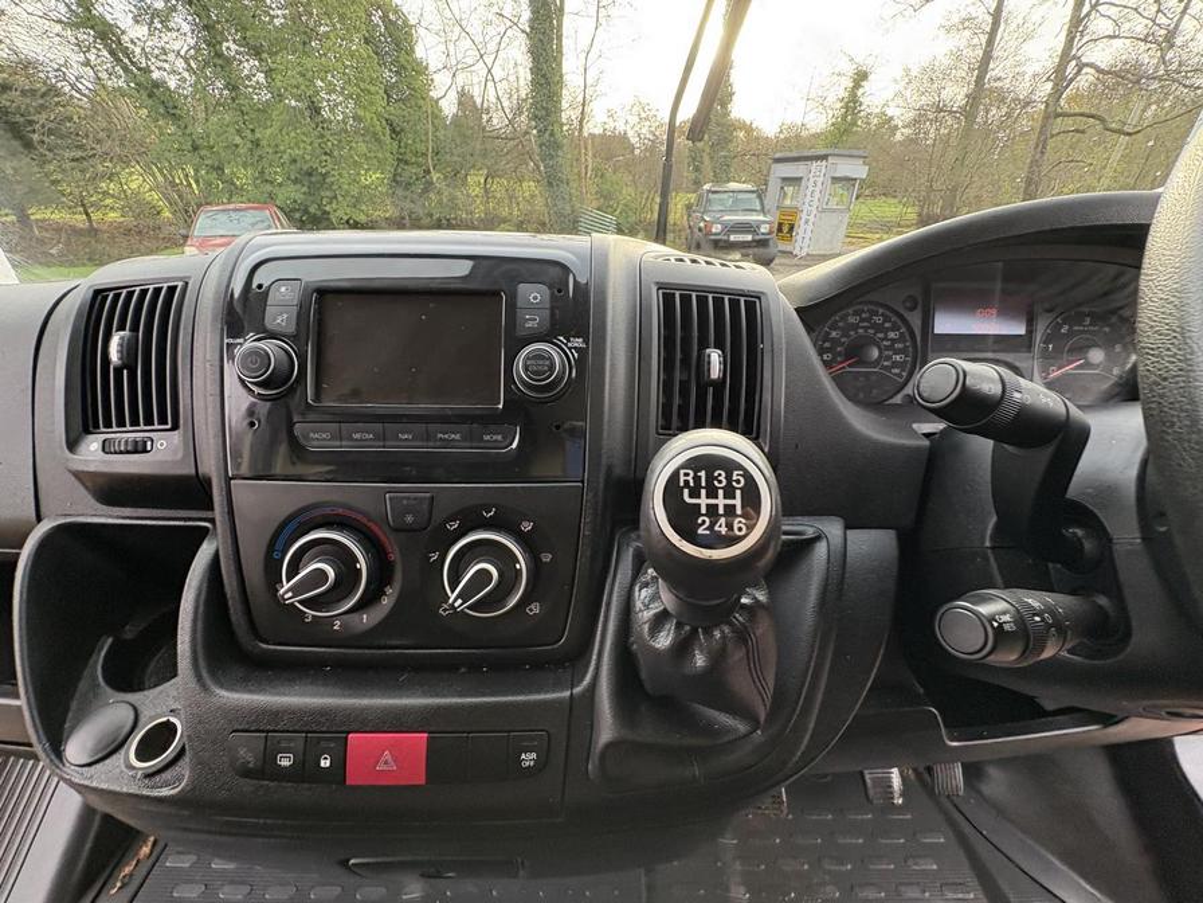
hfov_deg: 102.1
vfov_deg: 85.7
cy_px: 452
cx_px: 602
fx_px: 487
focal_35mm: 14
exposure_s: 1/99
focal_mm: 2.22
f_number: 2.2
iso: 160
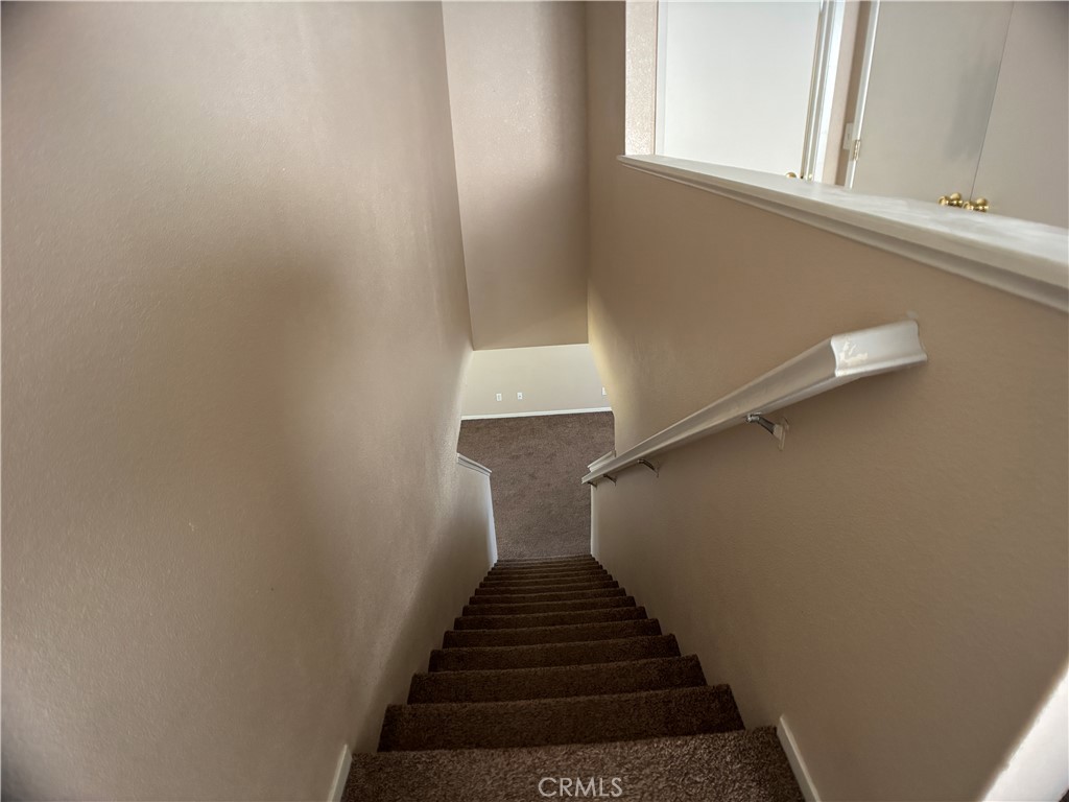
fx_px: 803
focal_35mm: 26
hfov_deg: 67.3
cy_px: 401
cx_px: 534
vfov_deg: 53.1
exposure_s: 1/60
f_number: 1.6
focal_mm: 5.96
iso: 320
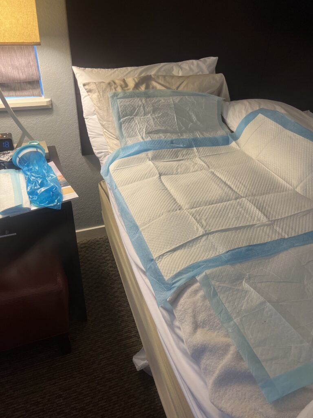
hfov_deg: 53.1
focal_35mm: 26
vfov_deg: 67.3
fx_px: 313
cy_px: 209
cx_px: 156
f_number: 1.6
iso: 80
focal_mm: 5.1
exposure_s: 1/60
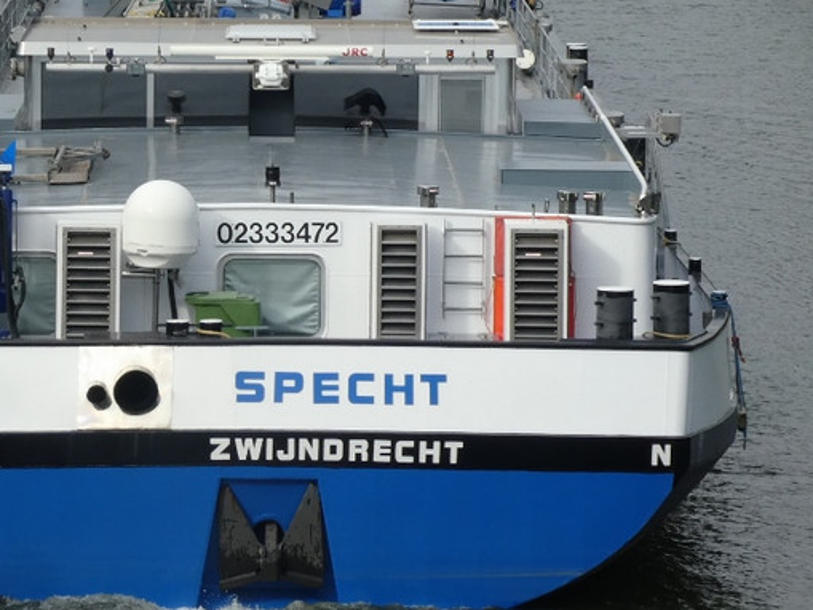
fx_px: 6648
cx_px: 314
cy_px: 171
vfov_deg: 5.3
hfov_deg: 7.0
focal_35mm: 283
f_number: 5.3
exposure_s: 1/250
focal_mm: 24.2
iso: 80
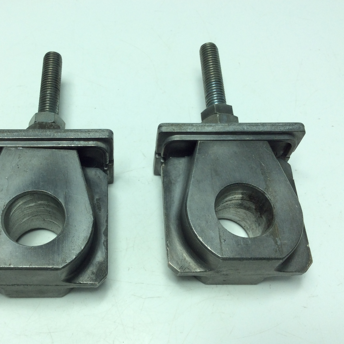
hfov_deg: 43.5
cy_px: 171
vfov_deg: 43.9
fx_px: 427
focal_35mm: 38
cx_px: 127
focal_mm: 3.3
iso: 32
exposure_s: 1/457
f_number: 2.4
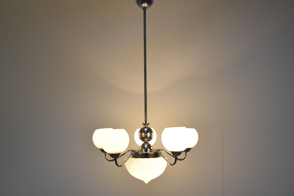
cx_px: 147
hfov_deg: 53.1
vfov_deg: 36.9
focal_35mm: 36
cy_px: 98
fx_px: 294
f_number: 6.3
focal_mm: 24
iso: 1600
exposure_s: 1/160
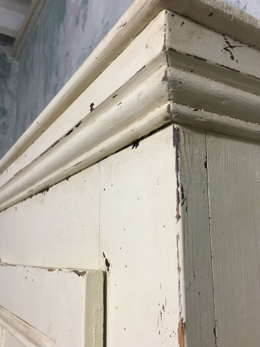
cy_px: 193
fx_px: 331
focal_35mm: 33
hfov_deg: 42.9
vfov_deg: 55.2
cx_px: 119
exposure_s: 1/33
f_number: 2.2
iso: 125
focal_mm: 4.15
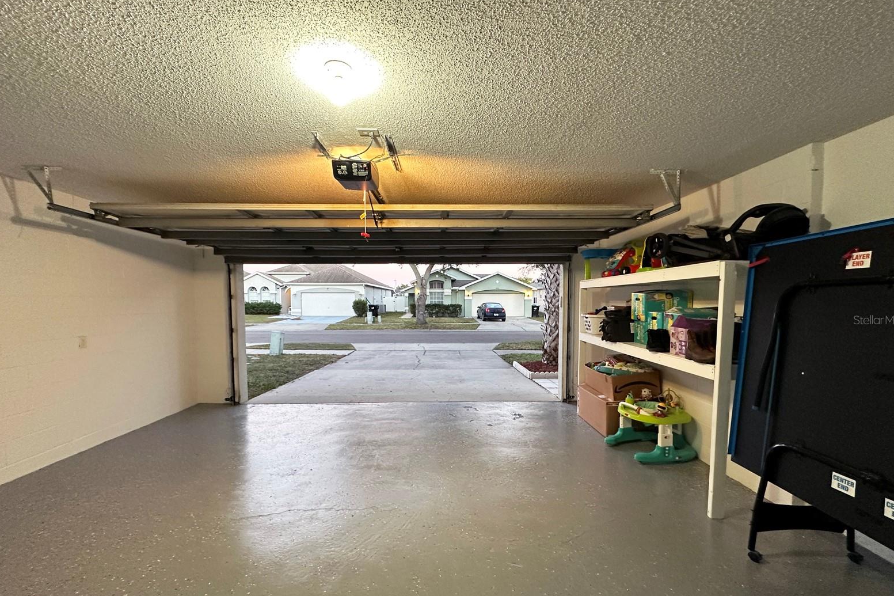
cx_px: 447
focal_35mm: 15
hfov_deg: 100.4
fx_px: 372
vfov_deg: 77.2
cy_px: 320
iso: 320
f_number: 2.2
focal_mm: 2.22
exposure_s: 1/60
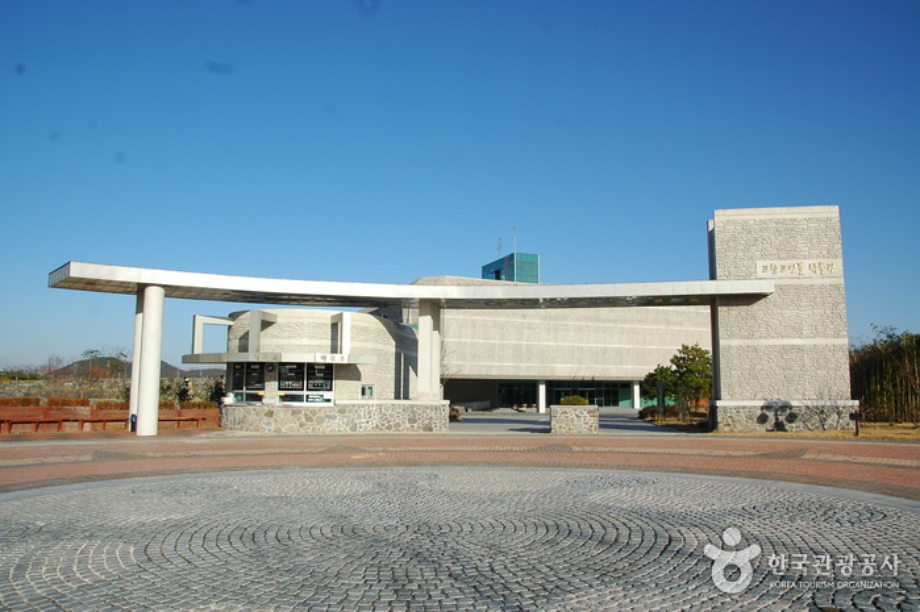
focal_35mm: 26
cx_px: 460
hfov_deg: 70.5
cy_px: 306
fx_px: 651
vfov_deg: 50.3
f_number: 6.3
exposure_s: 1/640
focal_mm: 17
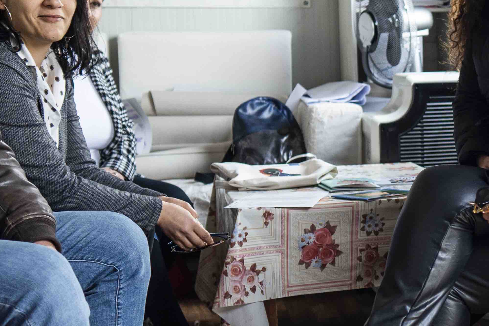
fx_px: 1141
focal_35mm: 84
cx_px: 571
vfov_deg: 16.2
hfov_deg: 22.5
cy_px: 115
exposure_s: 1/320
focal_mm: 24
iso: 400
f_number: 2.2
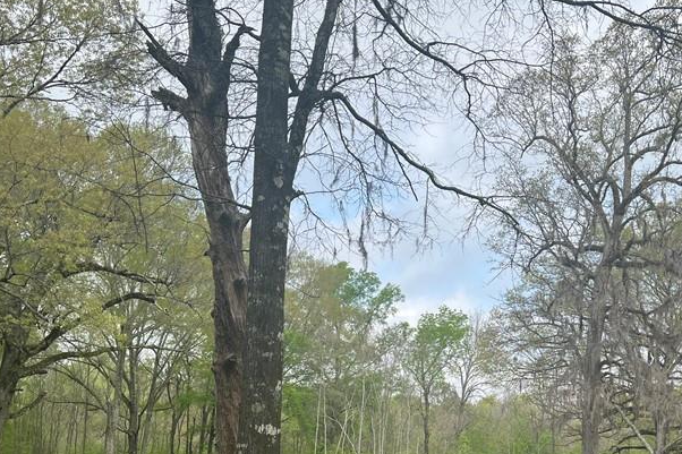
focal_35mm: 46
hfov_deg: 42.5
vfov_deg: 28.4
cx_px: 410
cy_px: 388
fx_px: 871
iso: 50
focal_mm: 5.7
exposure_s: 1/2165
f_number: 1.5
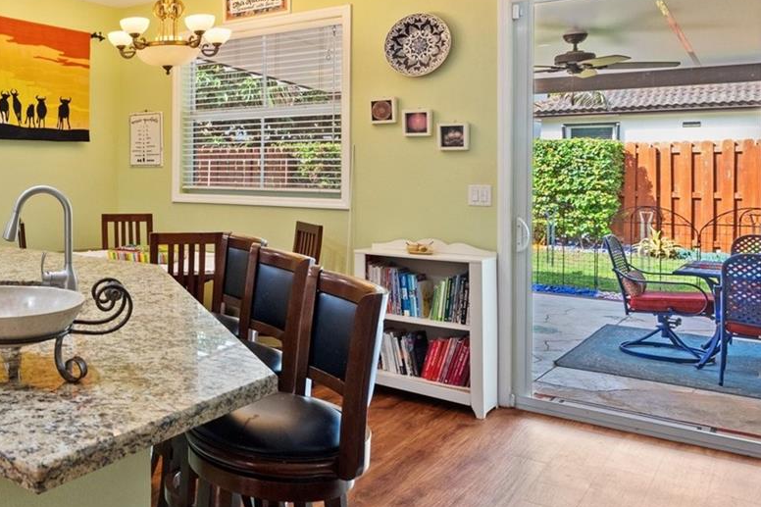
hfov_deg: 48.6
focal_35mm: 33
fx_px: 697
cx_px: 25
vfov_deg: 39.7
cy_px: 196
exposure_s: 1/15
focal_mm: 16
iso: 1000
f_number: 8
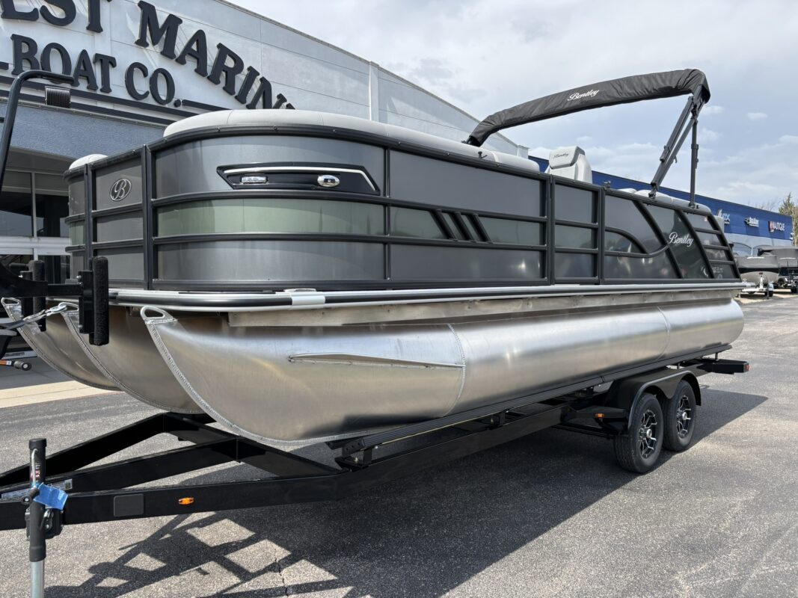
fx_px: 599
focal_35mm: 26
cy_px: 299
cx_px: 399
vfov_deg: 53.1
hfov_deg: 67.3
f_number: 1.6
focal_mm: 5.96
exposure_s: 1/2342
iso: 50
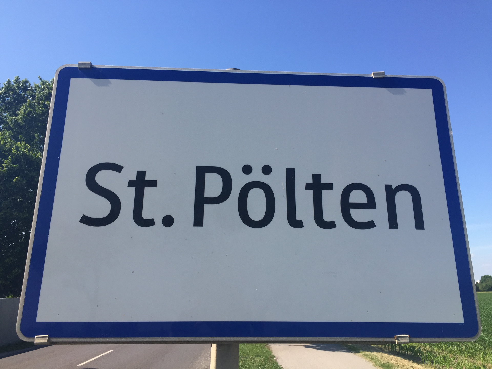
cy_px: 184
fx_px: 412
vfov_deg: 48.2
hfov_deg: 61.7
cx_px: 246
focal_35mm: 29
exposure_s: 1/1464
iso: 32
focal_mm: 4.15
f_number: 2.2
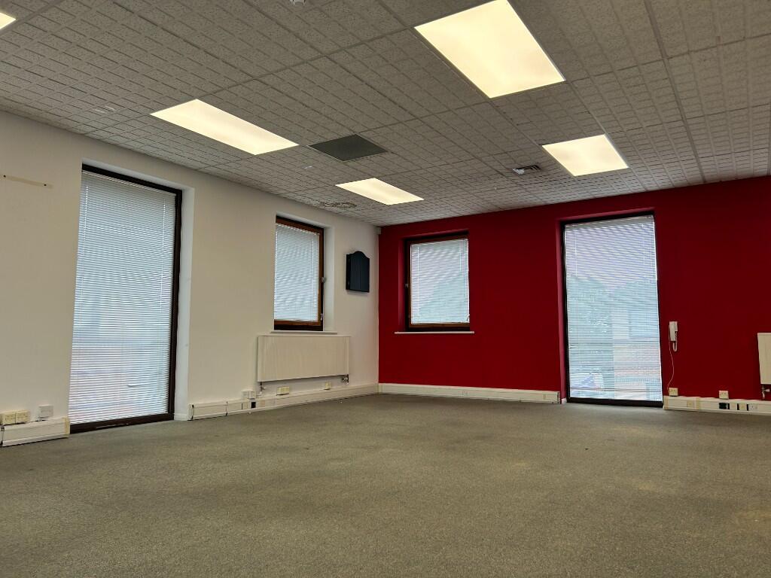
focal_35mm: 26
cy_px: 289
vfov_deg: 53.1
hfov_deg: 67.3
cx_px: 386
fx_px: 579
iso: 40
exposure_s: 1/139
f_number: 1.5
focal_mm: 5.7
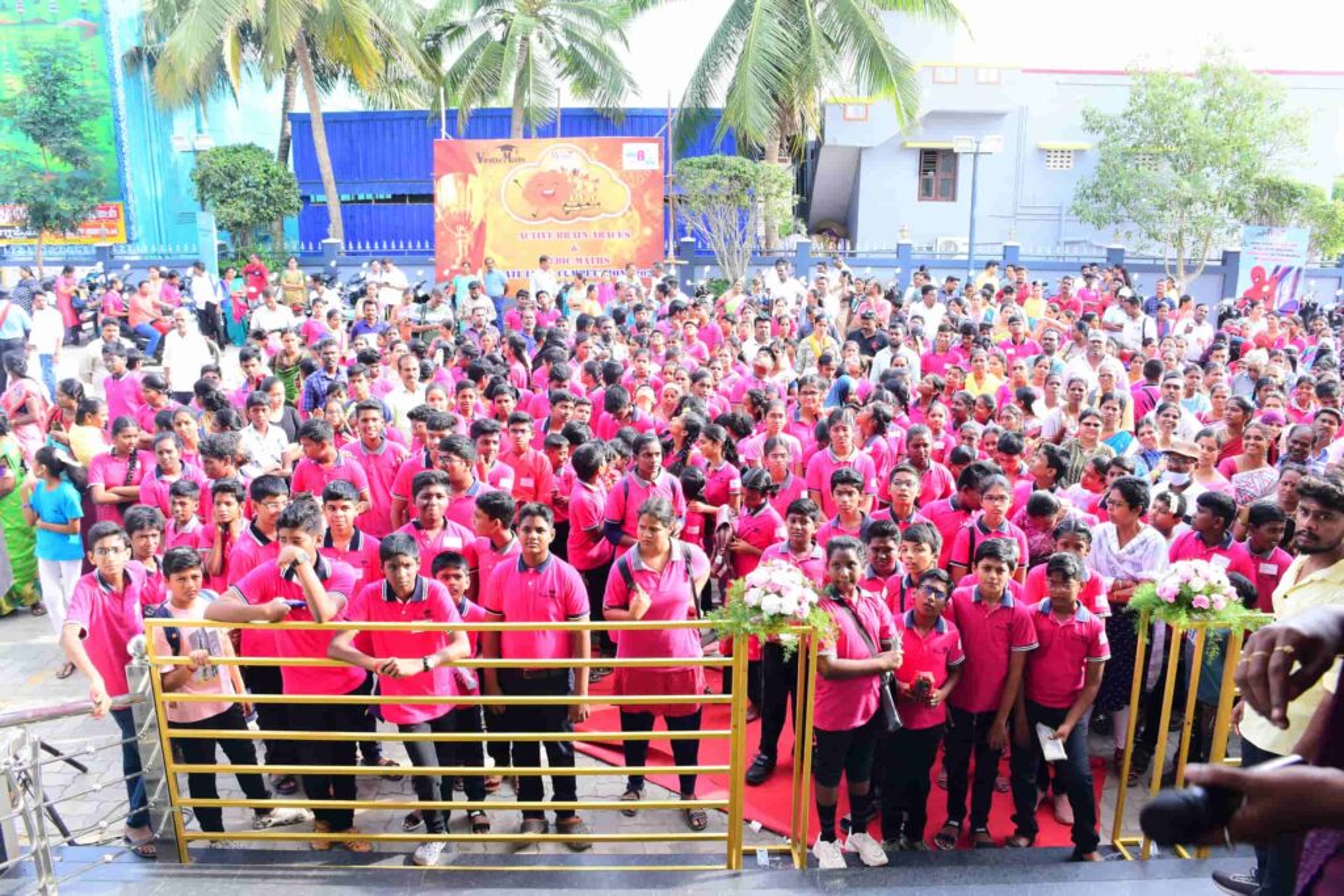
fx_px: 1008
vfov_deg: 47.9
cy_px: 448
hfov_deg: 67.4
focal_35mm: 27
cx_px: 672
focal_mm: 18
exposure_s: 1/125
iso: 500
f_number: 8
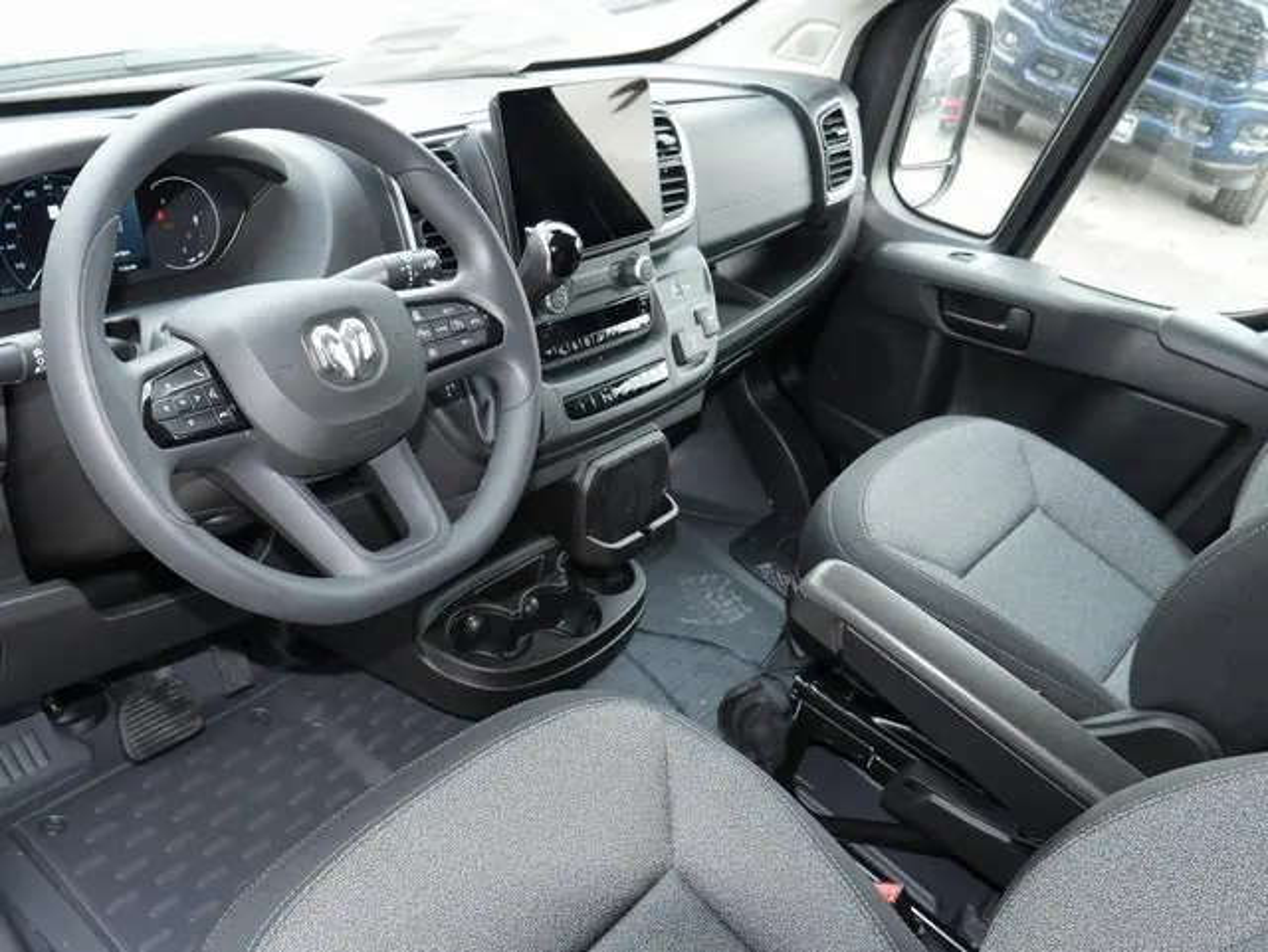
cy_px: 476
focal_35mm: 32
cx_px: 634
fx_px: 1173
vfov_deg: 44.2
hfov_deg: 56.8
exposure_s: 1/60
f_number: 5
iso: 640
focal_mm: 16
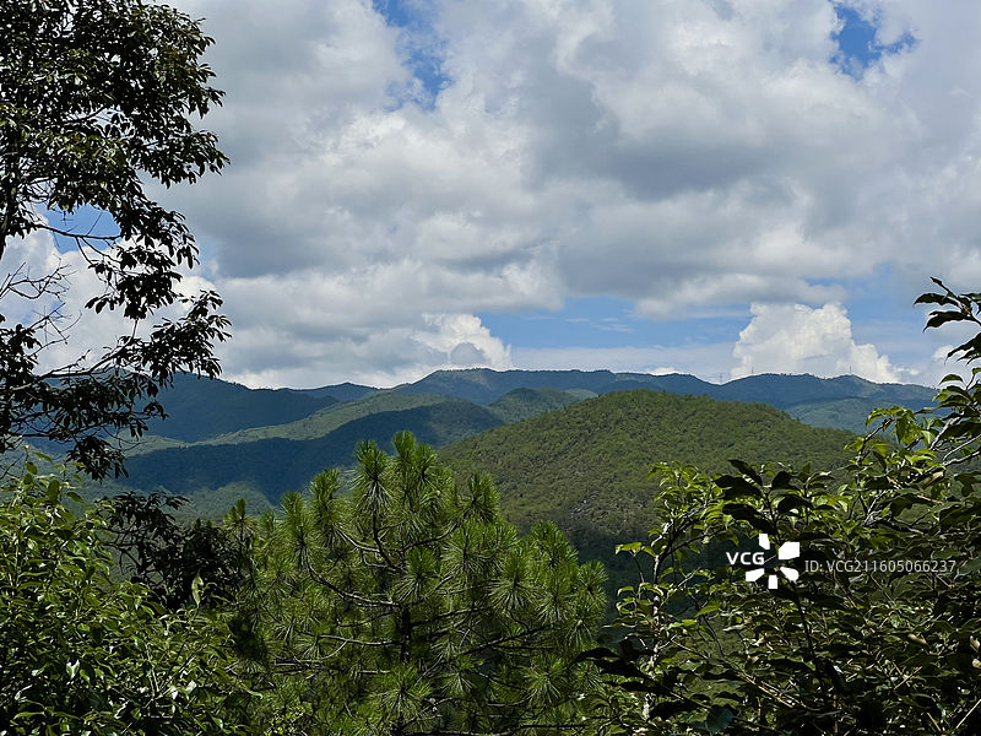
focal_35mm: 77
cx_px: 490
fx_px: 2182
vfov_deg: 19.1
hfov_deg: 25.3
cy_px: 368
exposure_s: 1/2874
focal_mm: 9
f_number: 2.8
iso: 25
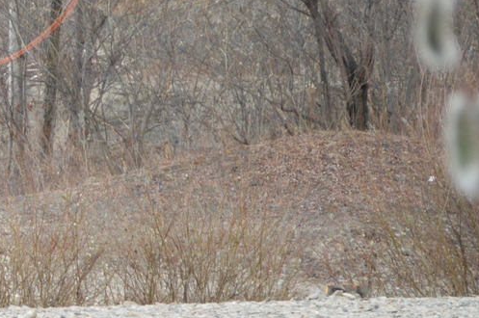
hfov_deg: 7.5
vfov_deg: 5.1
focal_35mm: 270
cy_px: 270
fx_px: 3583
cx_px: -292
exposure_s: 1/100
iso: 400
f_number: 5.6
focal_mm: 55
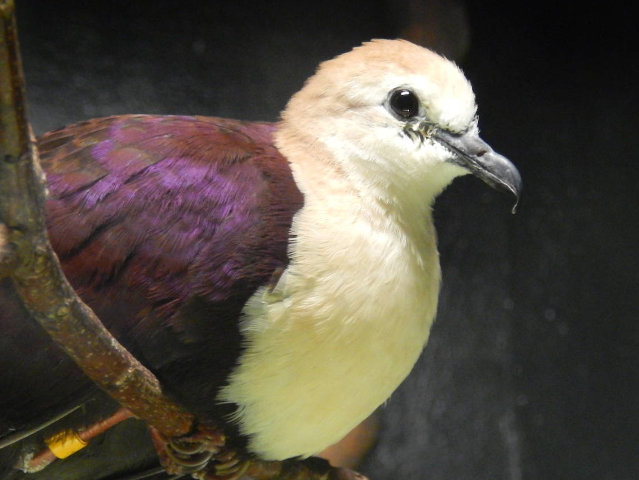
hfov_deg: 10.6
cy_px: 292
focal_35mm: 187
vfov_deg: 7.9
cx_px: 269
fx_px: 3452
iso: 800
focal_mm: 23.4
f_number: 4.8
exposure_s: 1/13
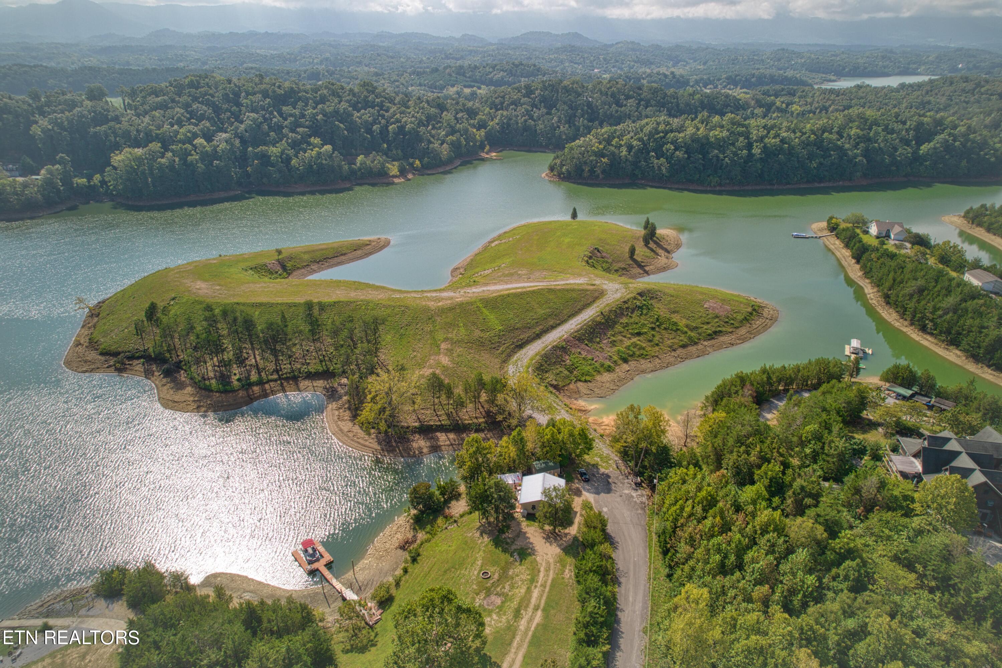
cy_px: 334
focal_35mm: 22
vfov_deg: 57.2
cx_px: 501
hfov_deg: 78.6
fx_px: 612
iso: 110
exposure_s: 1/200
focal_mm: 8.4
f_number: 2.8
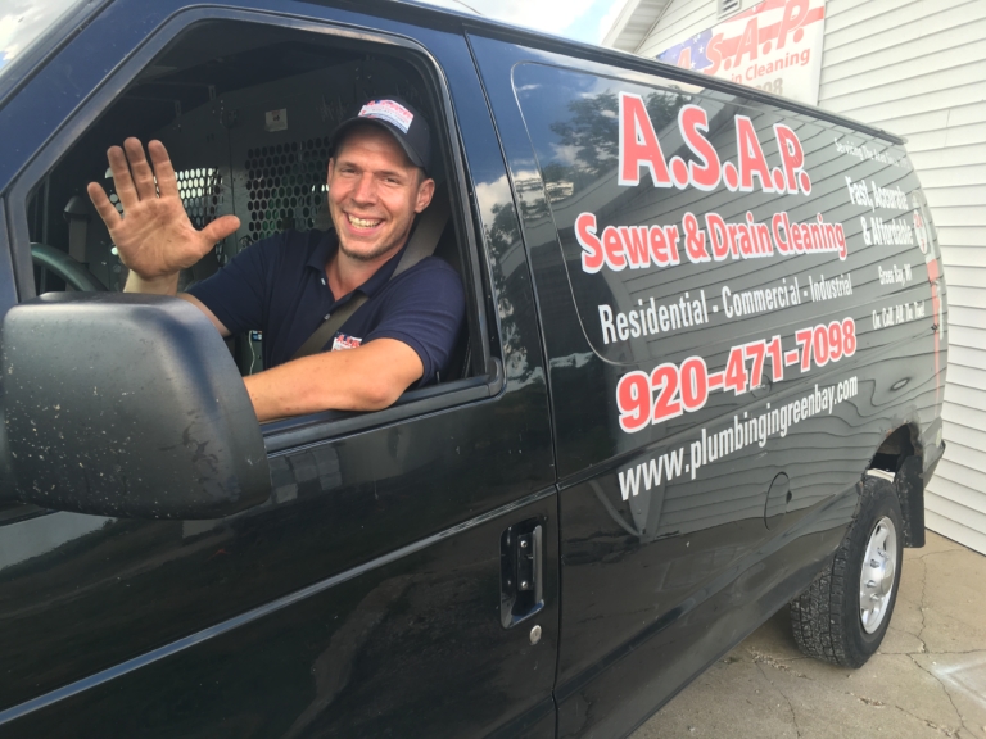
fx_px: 826
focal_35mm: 29
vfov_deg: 48.2
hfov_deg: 61.7
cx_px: 493
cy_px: 370
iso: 25
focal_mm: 4.15
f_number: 2.2
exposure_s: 1/162
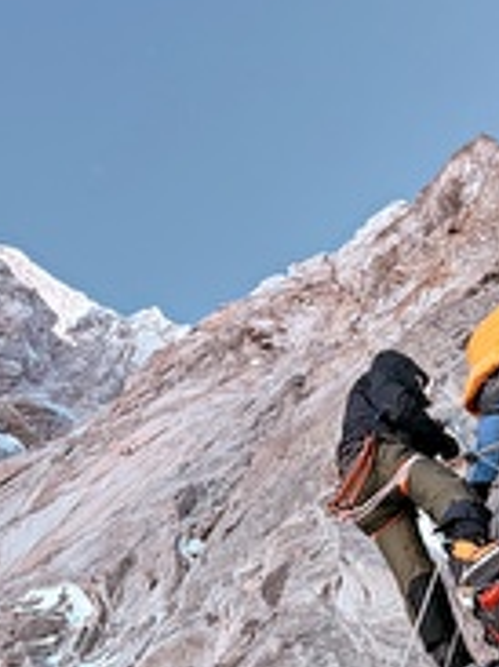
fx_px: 635
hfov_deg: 40.7
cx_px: 413
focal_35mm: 33
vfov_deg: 49.6
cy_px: 594
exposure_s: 1/502
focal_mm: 2.22
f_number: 2.2
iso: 40
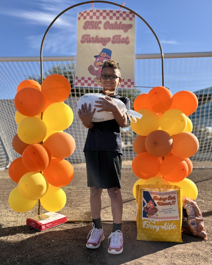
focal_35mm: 28
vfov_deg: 62.2
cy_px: 126
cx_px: 109
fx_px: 220
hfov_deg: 51.5
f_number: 1.6
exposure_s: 1/2632
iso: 50
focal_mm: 5.1
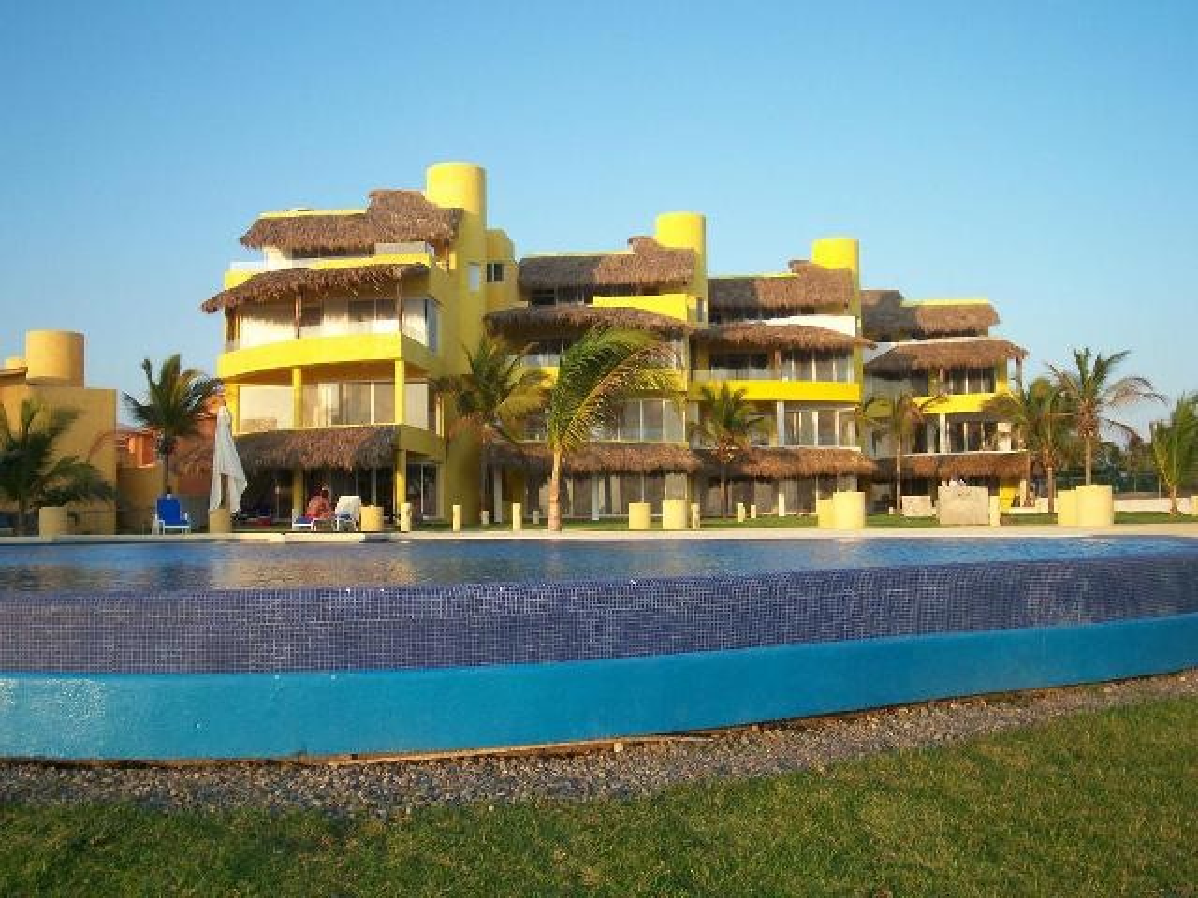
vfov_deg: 39.7
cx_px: 599
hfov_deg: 51.4
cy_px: 449
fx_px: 1246
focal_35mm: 36
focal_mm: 5.9
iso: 100
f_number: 4.5
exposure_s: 1/222
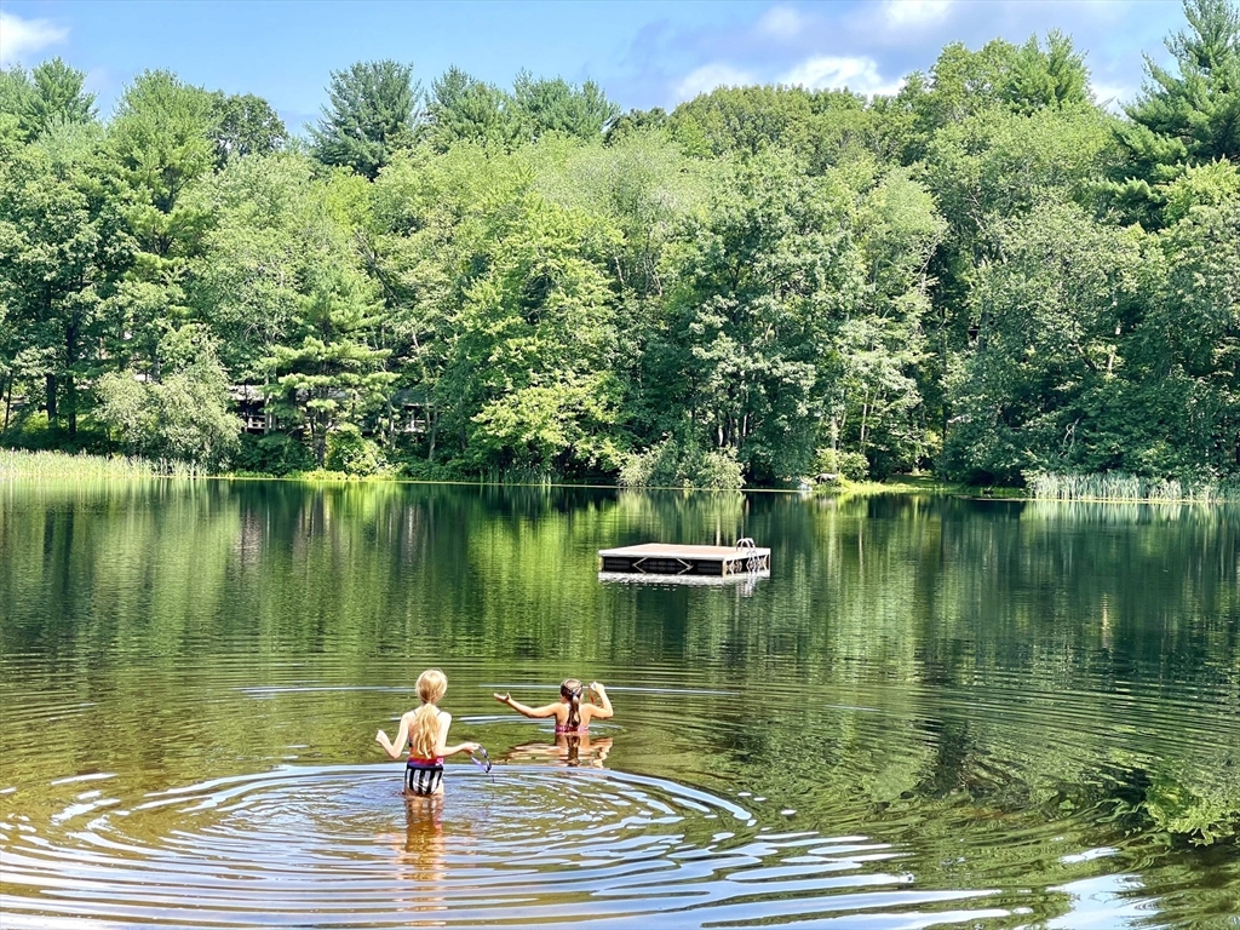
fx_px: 2293
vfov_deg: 22.9
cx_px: 620
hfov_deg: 30.3
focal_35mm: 64
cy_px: 465
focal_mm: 7.5
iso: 20
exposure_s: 1/365
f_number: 2.2
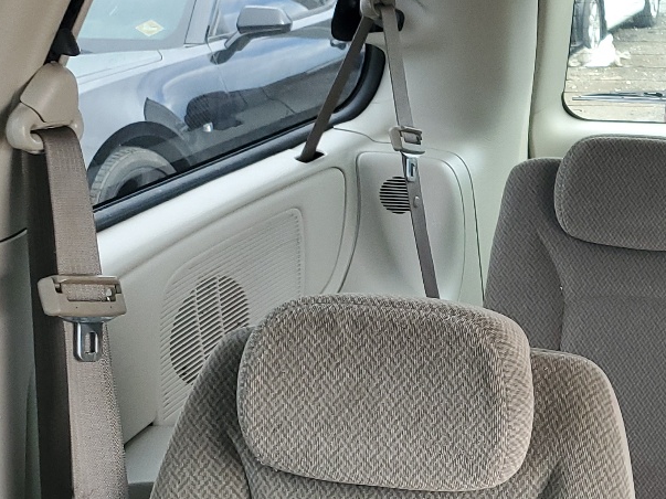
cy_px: 414
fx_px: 1327
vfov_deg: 21.0
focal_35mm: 69
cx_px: 873
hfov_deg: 24.5
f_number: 1.5
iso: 76
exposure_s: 1/100
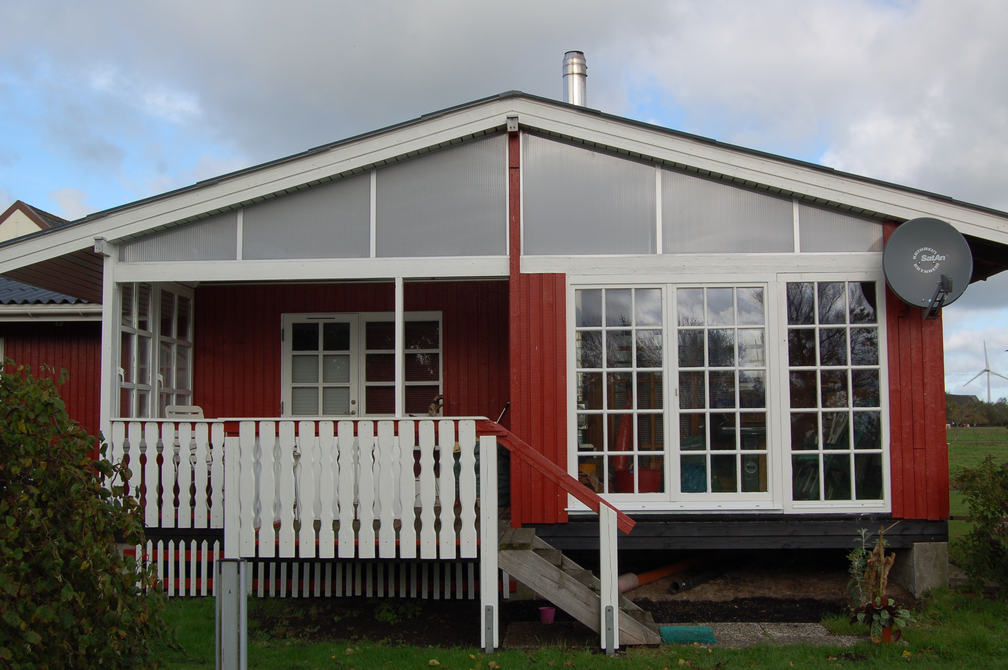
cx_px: 504
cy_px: 335
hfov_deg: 46.4
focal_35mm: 42
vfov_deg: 31.8
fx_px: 1175
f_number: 8
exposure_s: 1/250
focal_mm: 28
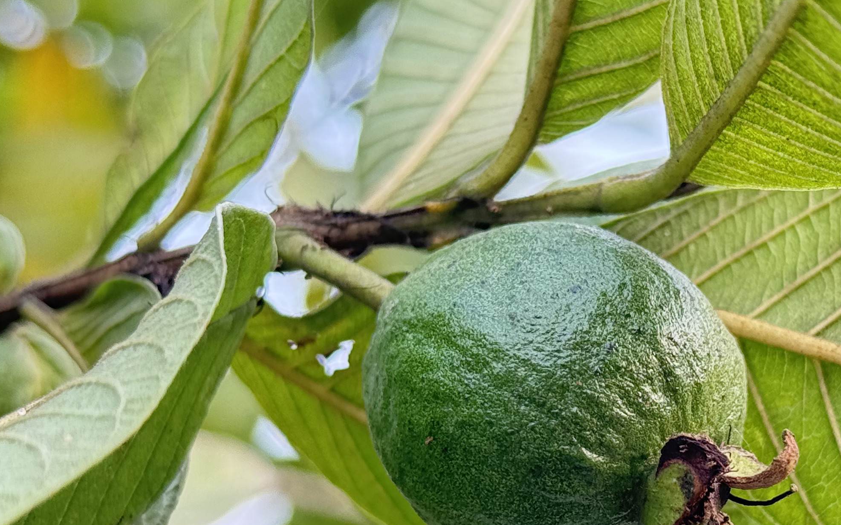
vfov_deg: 12.5
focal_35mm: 104
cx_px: 549
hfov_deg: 20.0
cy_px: 390
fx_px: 2384
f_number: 1.78
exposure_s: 1/174
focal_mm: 6.76
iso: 100
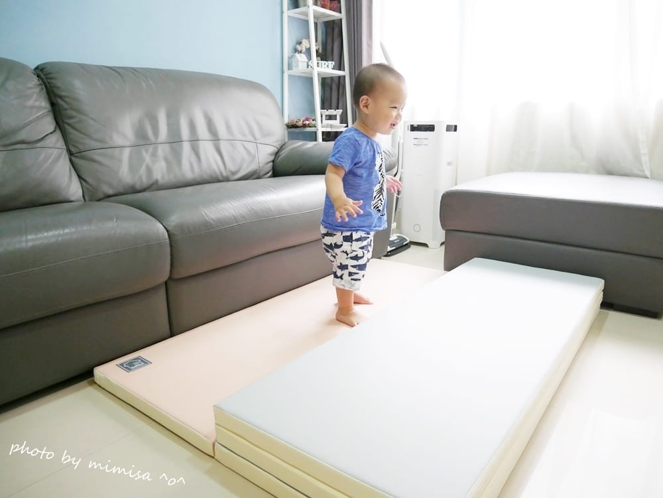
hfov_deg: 71.6
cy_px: 249
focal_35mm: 24
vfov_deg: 56.9
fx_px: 460
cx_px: 332
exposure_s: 1/60
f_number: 3.5
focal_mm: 12
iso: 1250
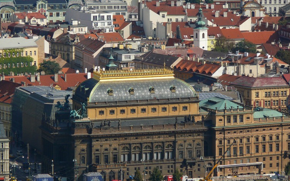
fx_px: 3533
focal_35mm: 447
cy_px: 96
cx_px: 145
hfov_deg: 4.7
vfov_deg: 2.9
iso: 100
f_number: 5.6
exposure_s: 1/250
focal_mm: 88.8
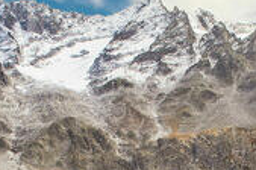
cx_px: 147
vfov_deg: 13.9
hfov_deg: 22.5
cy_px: 273
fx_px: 644
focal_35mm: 91
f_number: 13
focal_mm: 17
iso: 180
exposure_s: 13
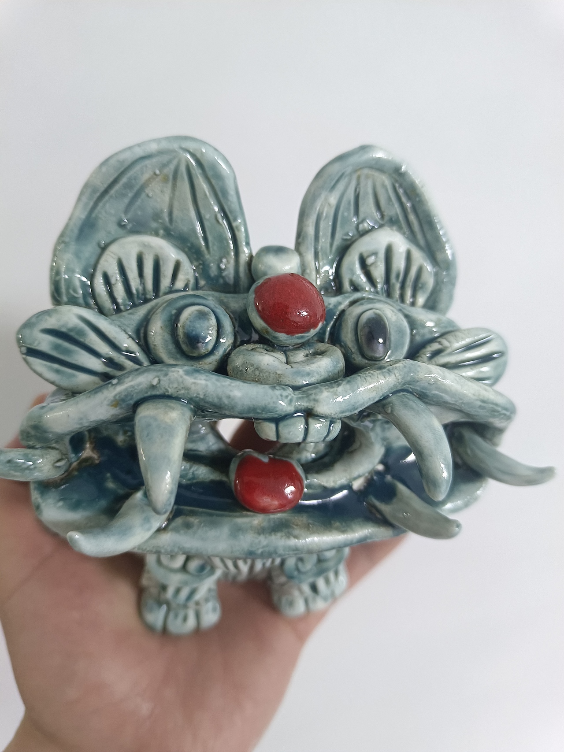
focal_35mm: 23
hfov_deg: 58.9
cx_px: 282
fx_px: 500
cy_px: 376
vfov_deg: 73.9
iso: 2792
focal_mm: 5.59
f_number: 1.88
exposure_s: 1/33.3
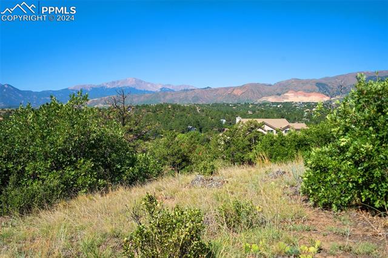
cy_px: 129
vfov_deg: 37.8
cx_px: 194
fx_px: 377
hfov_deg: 54.5
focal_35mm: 35
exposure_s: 1/800
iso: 320
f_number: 6.3
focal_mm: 35
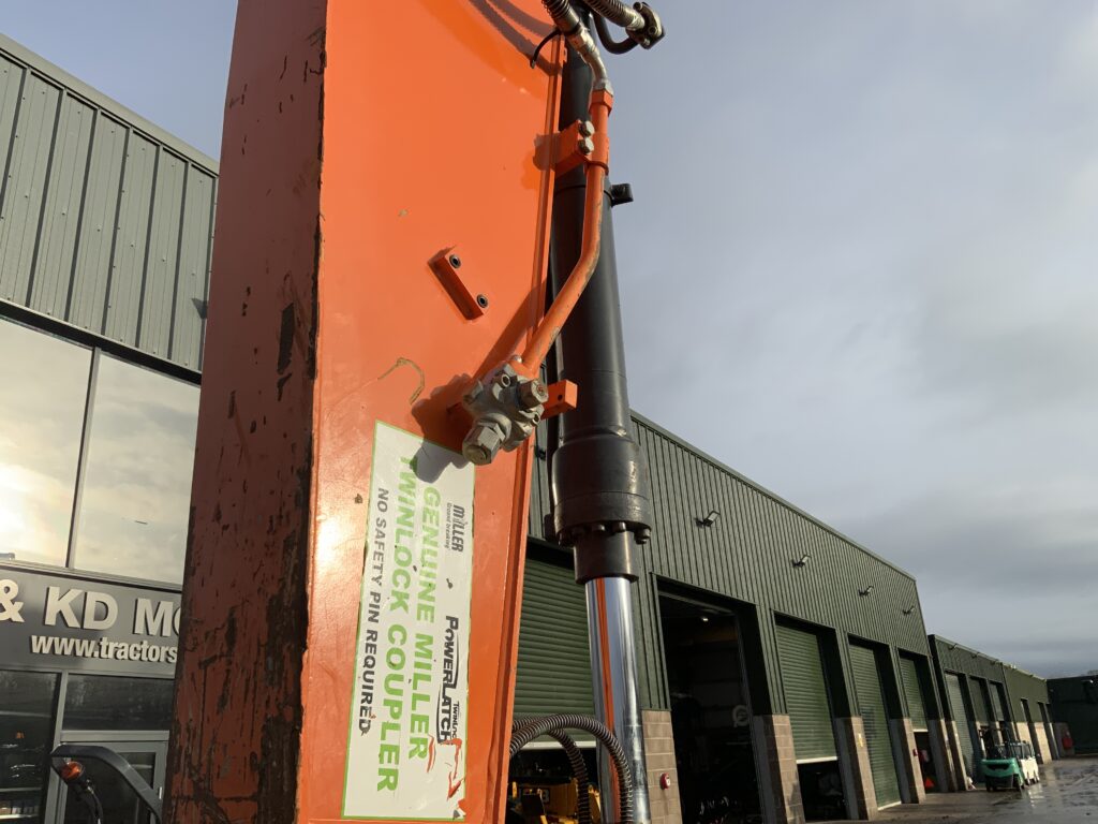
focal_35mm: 29
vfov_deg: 48.2
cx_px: 549
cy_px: 412
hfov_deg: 61.7
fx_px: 920
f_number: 1.8
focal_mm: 3
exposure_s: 1/2667
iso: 20
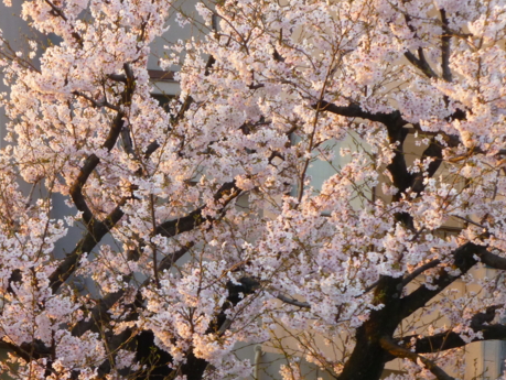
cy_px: 282
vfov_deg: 10.0
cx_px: 136
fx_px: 2165
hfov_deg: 13.3
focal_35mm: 148
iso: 200
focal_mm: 15.1
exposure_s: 1/60
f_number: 5.2
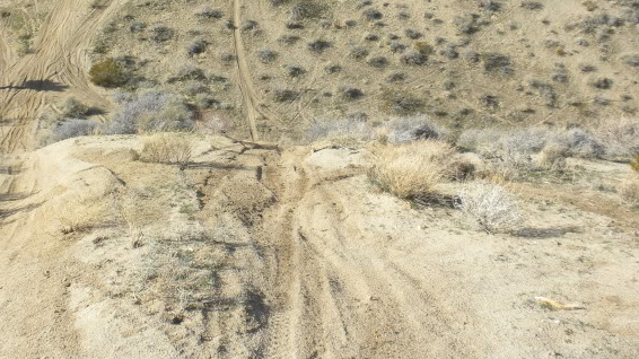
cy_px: 79
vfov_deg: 20.9
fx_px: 966
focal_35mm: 57
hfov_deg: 36.5
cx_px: 257
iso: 64
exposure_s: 1/97
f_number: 10
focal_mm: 6.6
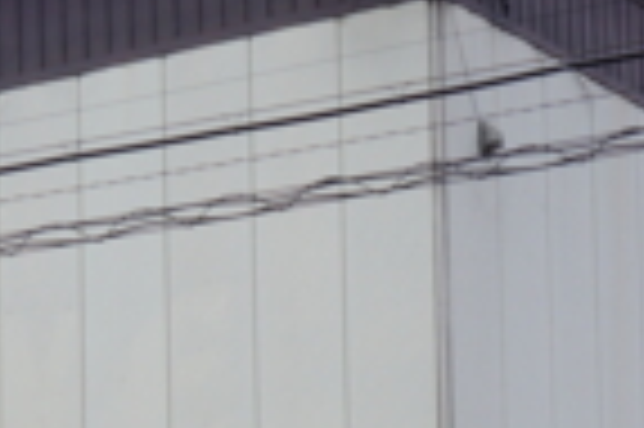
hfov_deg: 8.0
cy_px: 971
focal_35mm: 257
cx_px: 248
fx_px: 4592
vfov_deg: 5.2
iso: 100
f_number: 11
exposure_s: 1/100
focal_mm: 31
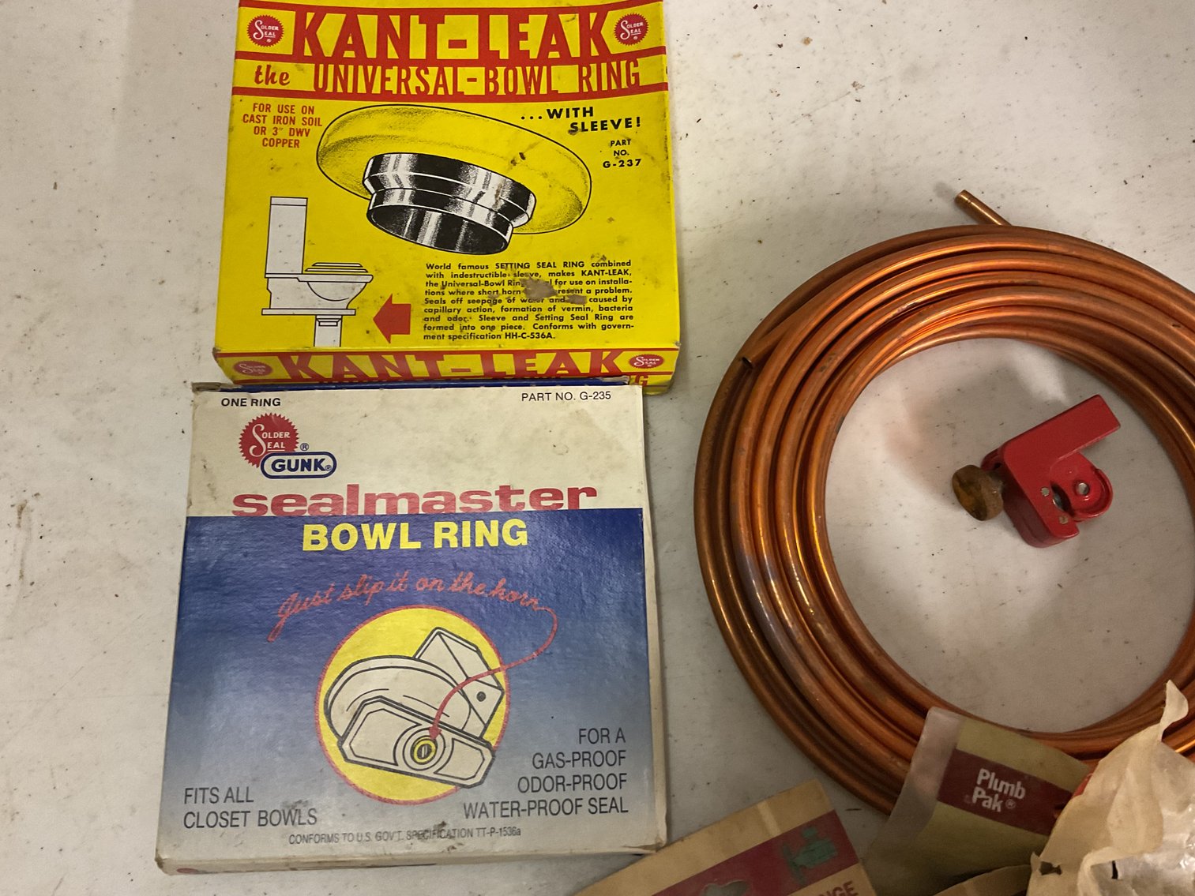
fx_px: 1001
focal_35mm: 29
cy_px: 448
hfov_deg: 61.7
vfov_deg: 48.2
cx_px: 598
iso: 200
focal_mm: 3
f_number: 1.8
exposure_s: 1/40
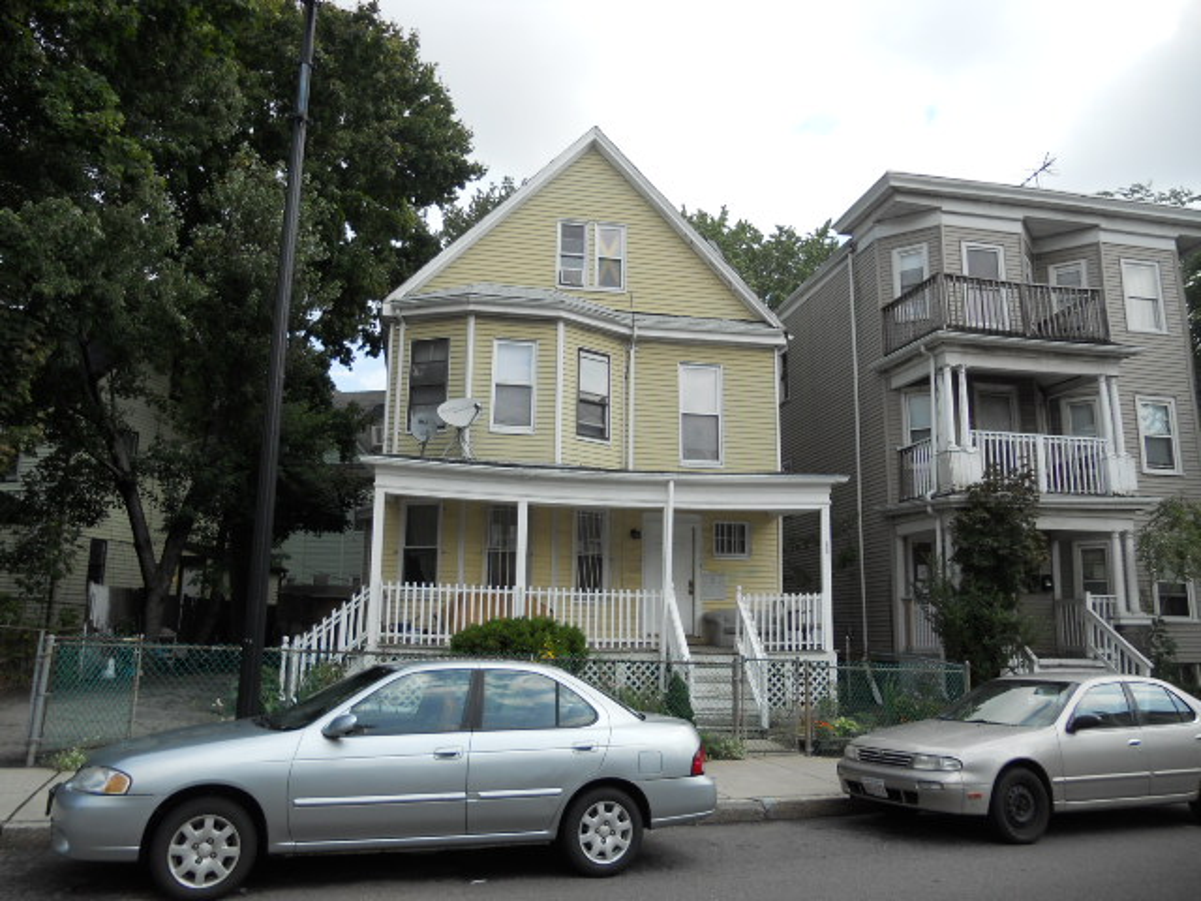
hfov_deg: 65.3
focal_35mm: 27
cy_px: 450
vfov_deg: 51.4
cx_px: 600
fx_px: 937
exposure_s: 1/640
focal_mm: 4.9
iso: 80
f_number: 3.2
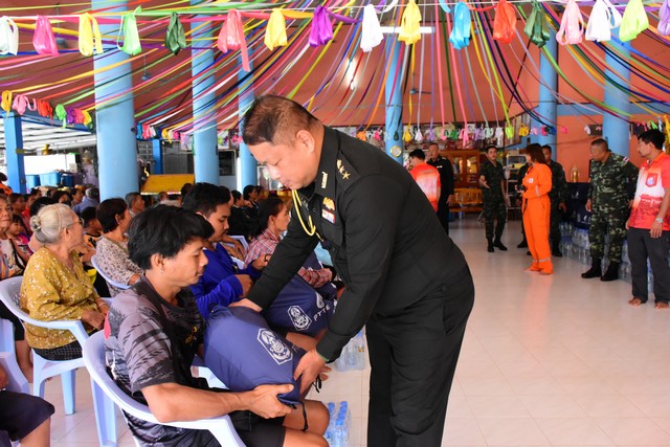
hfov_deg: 61.9
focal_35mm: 30
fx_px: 558
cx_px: 335
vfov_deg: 43.6
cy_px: 224
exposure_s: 1/125
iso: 4000
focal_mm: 20
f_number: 5.6
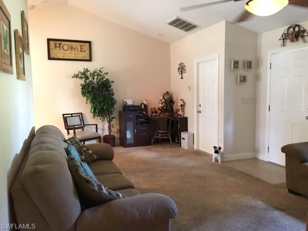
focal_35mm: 29
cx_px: 154
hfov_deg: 61.7
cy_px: 116
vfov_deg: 48.2
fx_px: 258
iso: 250
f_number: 2.2
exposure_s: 1/15
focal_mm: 4.15
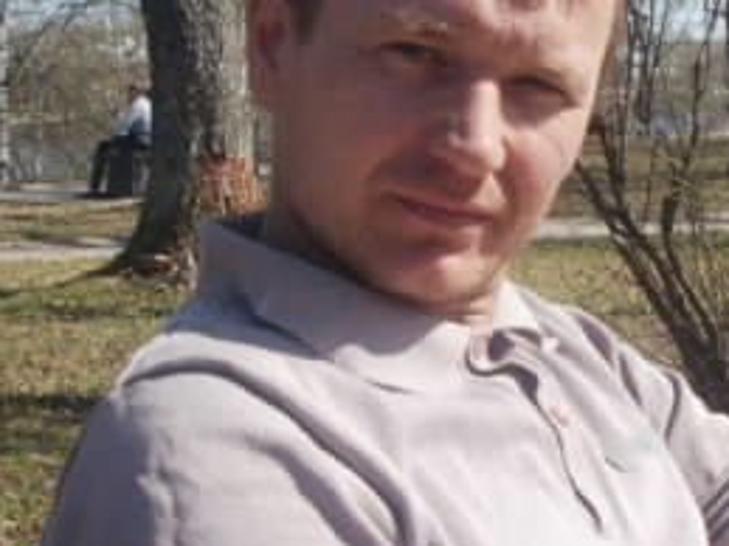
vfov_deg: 16.5
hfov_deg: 21.8
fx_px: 1873
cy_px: 360
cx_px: 538
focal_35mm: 89
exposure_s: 1/320
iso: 100
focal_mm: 6.3
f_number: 5.6
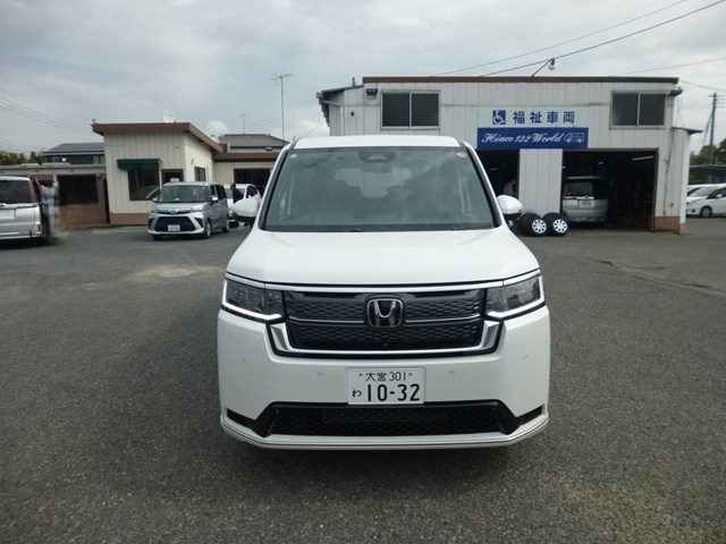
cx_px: 363
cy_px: 272
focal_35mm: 24
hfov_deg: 71.6
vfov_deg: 56.8
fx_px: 503
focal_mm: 4.3
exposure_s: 1/320
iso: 100
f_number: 9
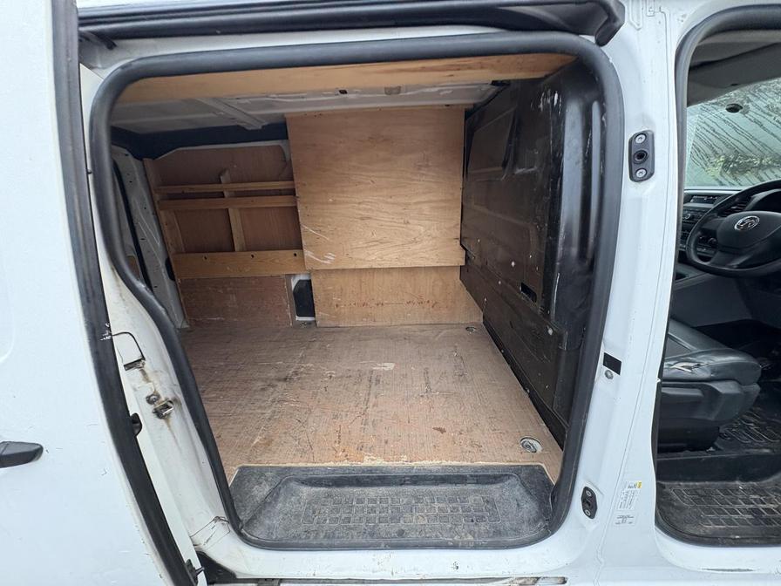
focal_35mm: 14
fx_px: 316
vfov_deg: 85.7
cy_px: 293
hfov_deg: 102.1
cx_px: 390
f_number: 2.2
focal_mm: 2.22
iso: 250
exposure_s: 1/60
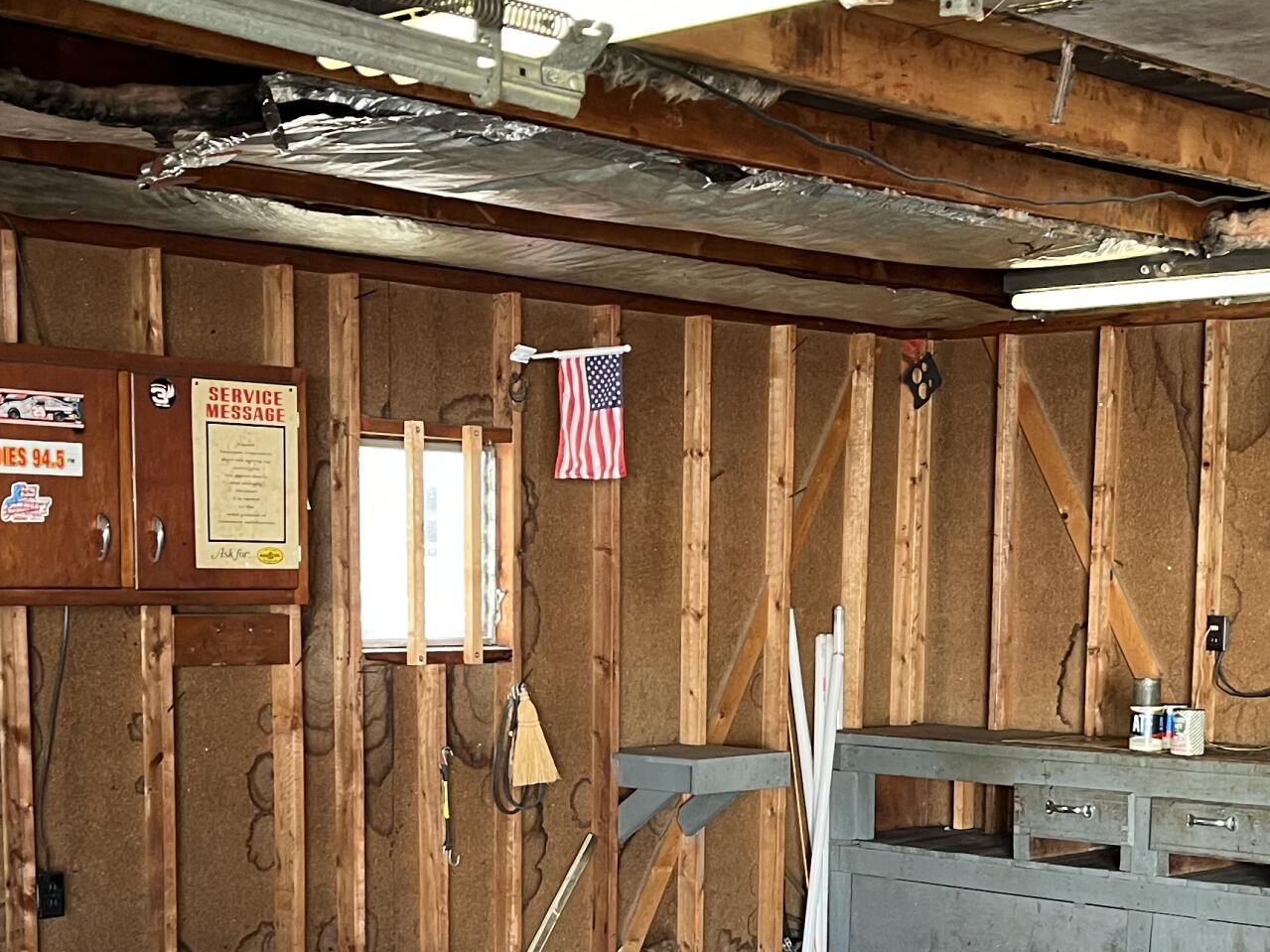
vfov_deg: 23.5
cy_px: 810
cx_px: 687
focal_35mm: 61
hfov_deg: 31.7
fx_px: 2238
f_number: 1.6
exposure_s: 1/60
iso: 100
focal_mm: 5.1
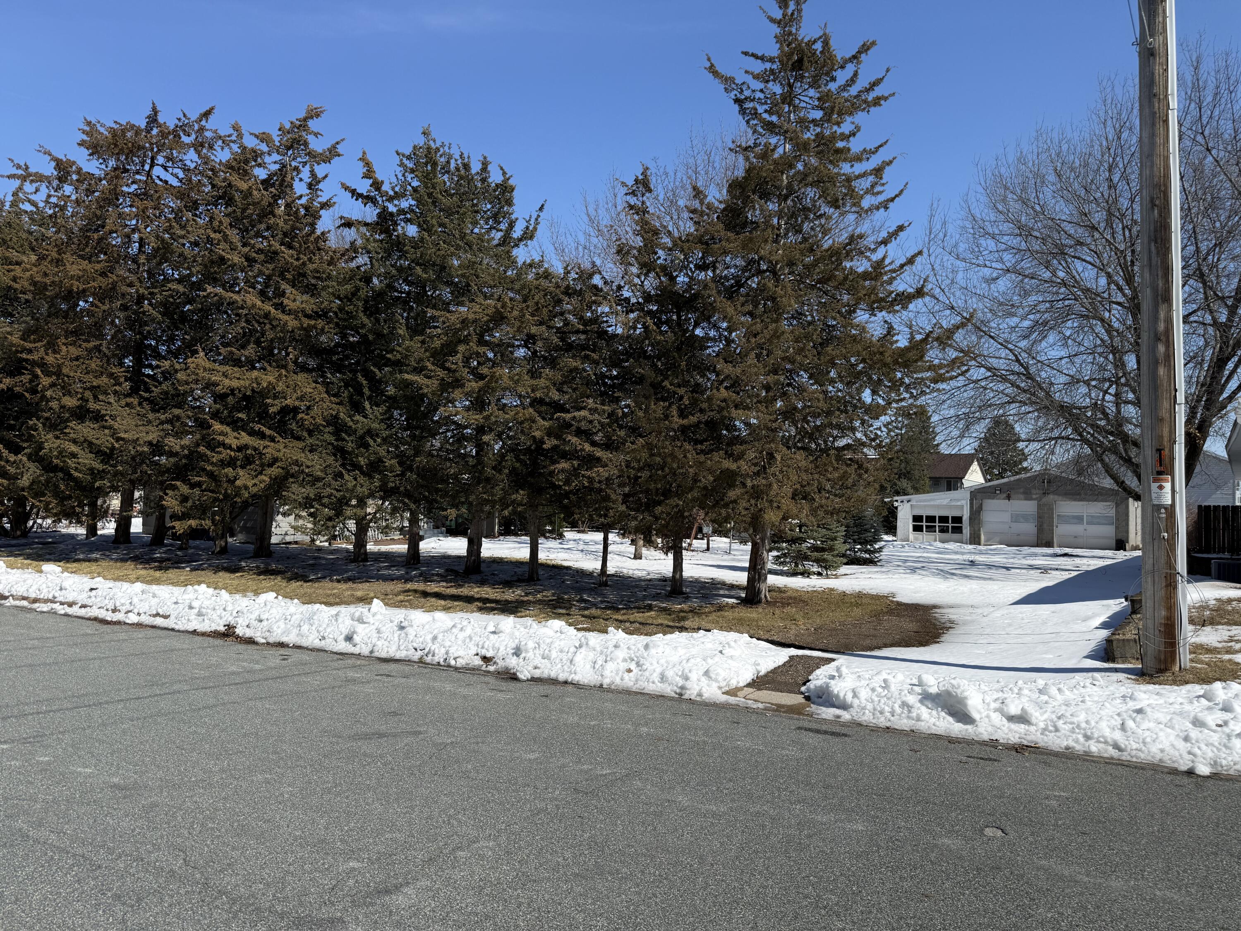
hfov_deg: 71.6
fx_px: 860
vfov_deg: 56.8
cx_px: 620
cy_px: 466
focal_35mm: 24
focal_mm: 6.76
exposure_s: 1/6711
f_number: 1.78
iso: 80
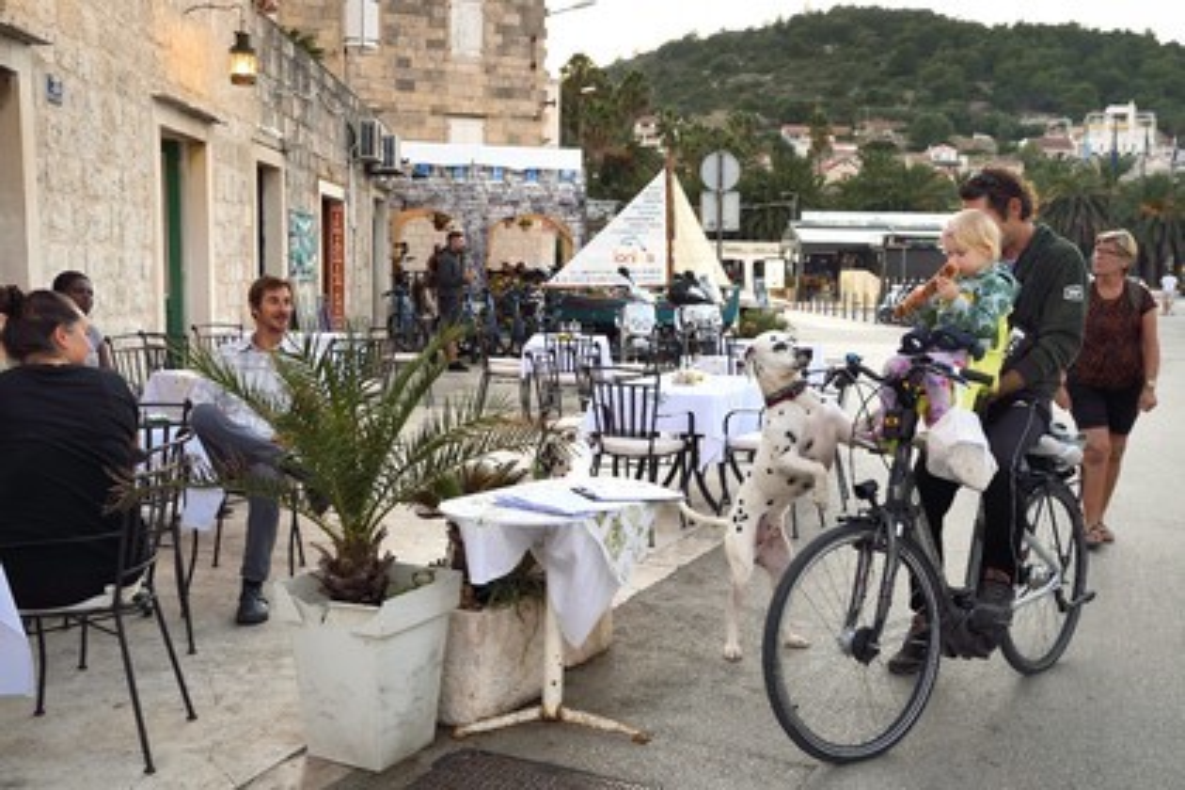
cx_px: 592
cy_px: 395
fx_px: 1119
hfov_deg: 55.8
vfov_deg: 38.9
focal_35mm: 34
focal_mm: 34
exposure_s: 1/125
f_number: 6.3
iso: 1600
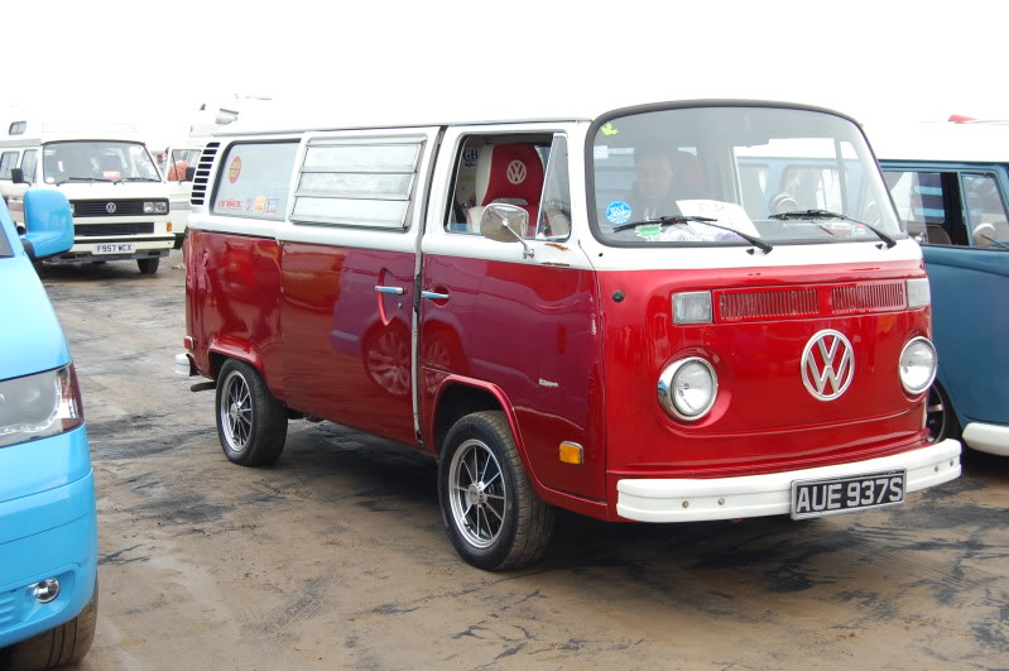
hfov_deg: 38.9
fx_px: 1428
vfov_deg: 26.4
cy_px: 336
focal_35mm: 51
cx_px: 504
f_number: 5.6
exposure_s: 1/125
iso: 200
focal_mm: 34
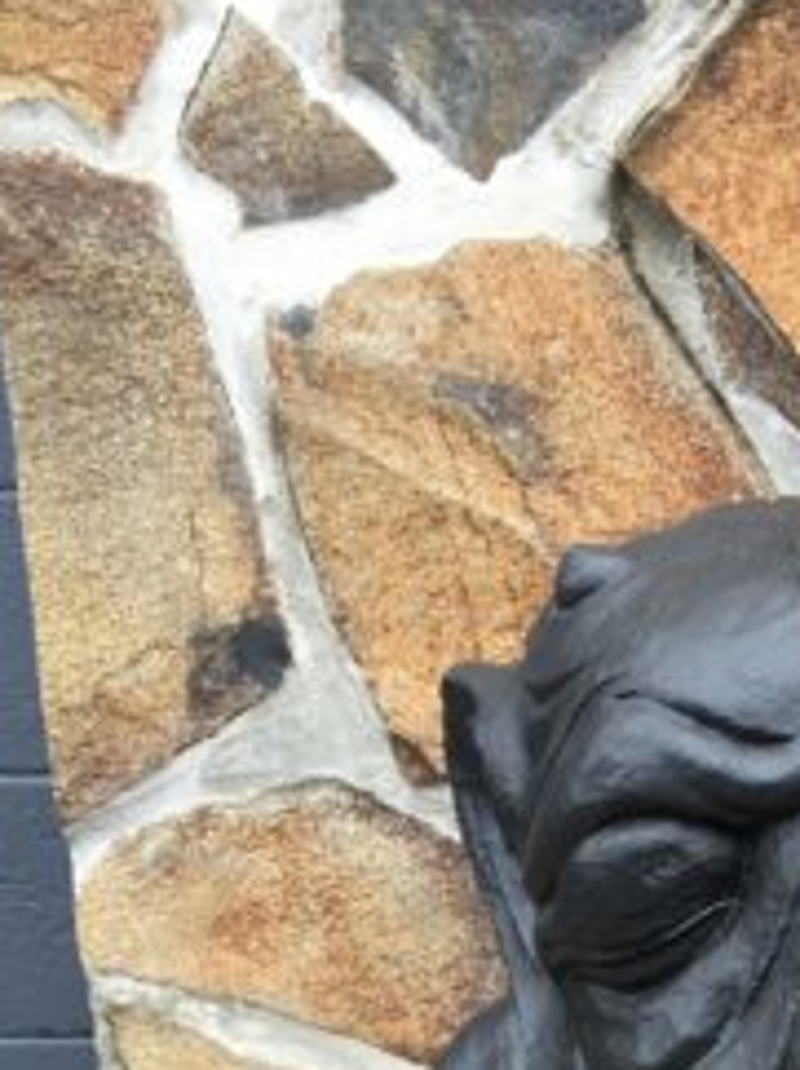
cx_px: 853
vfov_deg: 24.5
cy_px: 1287
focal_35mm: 72
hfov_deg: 19.6
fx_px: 2223
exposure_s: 1/118
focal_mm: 4.15
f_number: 2.2
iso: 25
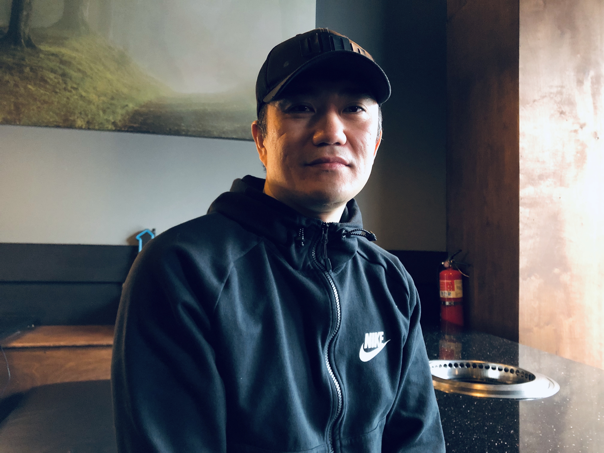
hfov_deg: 63.4
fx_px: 489
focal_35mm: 28
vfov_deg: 49.7
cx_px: 302
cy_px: 226
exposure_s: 1/15
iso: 100
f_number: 1.8
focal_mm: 3.99
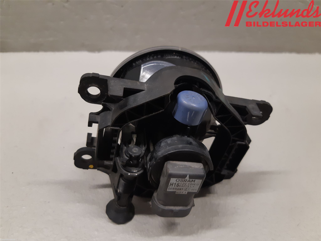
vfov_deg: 53.1
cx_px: 160
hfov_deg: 67.3
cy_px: 120
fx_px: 241
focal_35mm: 26
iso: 160
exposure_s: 1/50
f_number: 1.7
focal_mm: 3.93
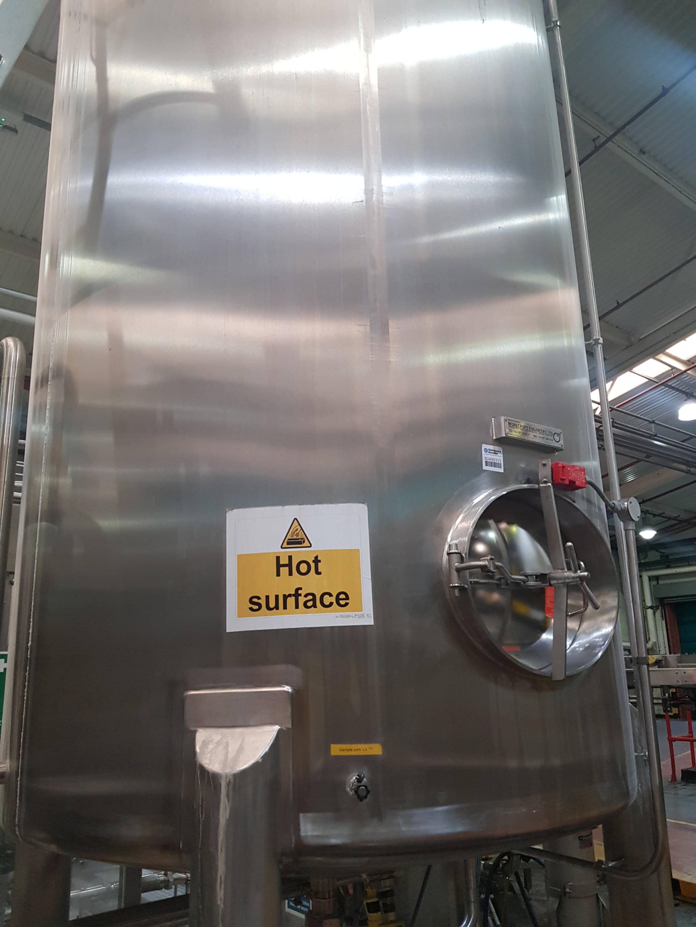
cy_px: 464
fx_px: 697
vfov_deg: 67.3
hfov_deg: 53.1
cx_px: 348
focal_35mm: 26
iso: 200
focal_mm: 4.3
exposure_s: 1/50
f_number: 1.7
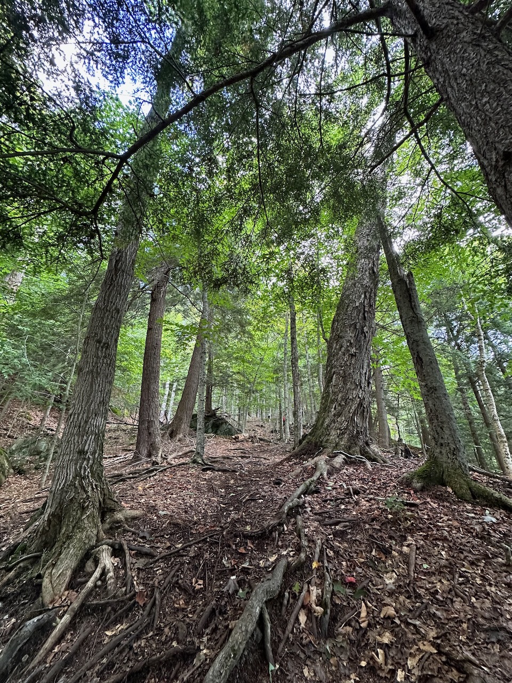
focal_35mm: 14
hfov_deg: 85.7
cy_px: 342
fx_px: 276
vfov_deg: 102.1
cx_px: 256
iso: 320
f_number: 2.2
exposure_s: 1/90
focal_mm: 2.22
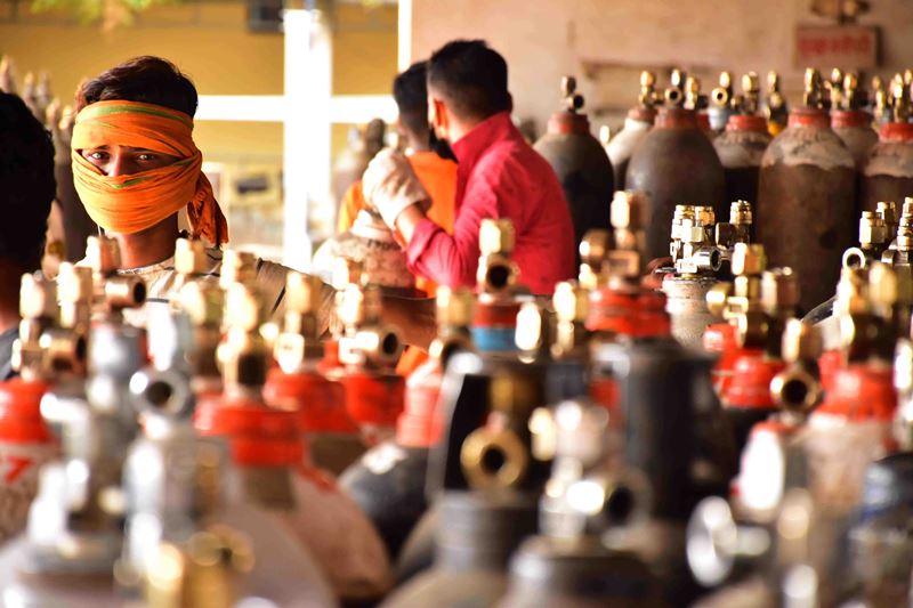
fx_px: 5324
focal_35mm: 210
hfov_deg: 9.8
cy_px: 304
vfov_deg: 6.5
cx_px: 456
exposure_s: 1/125
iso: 1600
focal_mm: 140
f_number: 5.6
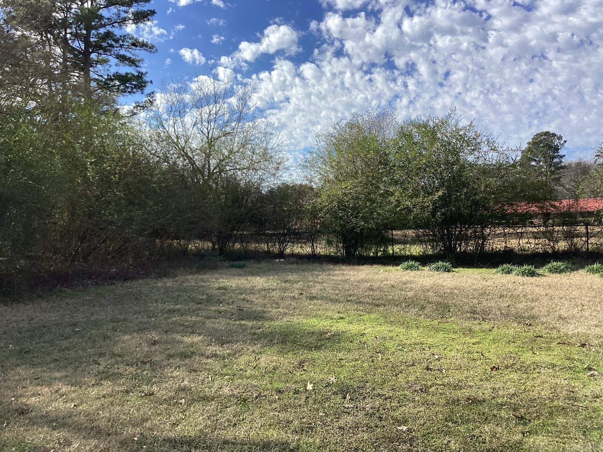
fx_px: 540
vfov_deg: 45.4
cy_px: 226
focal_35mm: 31
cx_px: 302
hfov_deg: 58.4
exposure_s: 1/1217
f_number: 2.4
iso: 25
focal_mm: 3.3
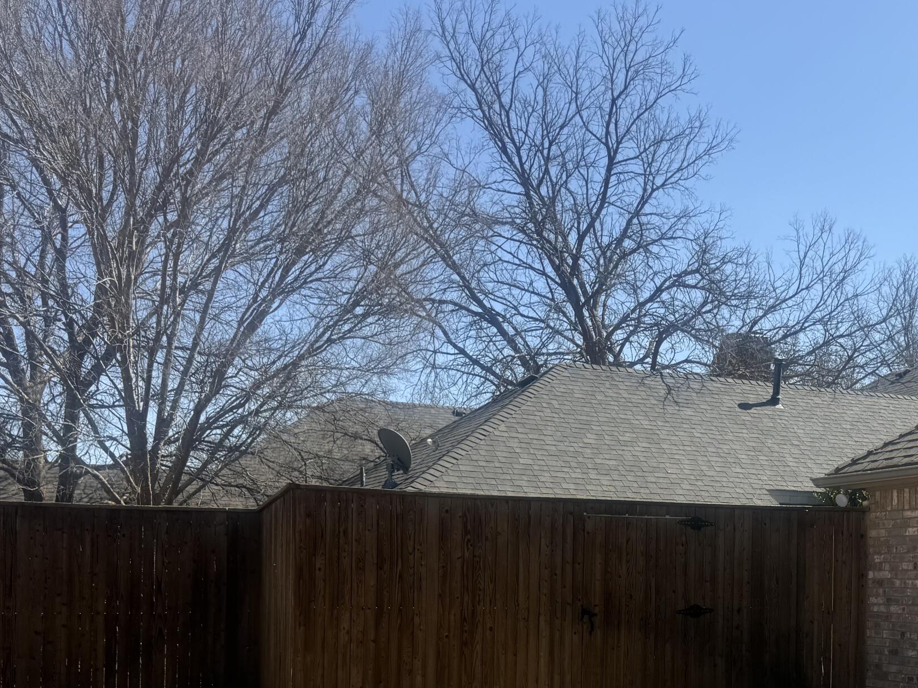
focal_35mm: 44
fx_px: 1167
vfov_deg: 31.5
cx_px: 584
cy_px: 604
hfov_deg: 42.6
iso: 80
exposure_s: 1/3584
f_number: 1.78
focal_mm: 6.76
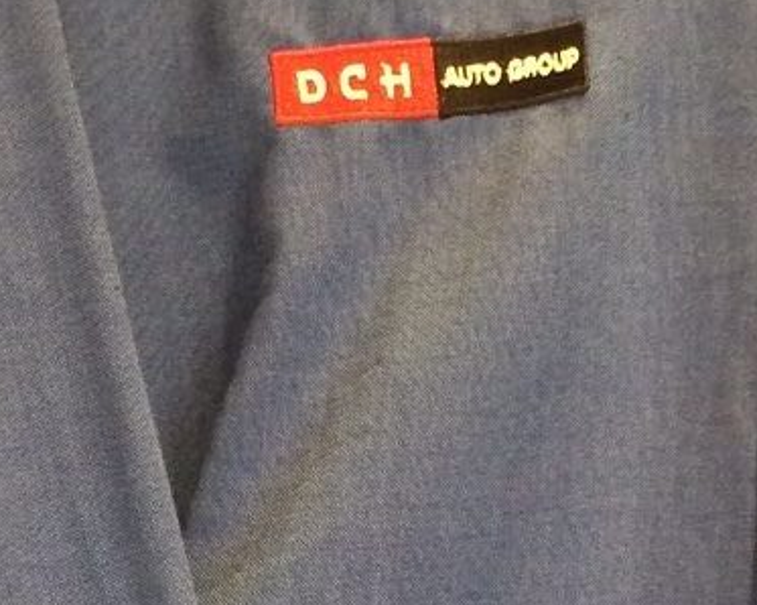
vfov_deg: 12.0
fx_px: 2777
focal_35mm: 124
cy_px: 802
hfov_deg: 15.0
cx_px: 917
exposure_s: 1/30
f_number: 2.2
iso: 100
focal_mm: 4.15
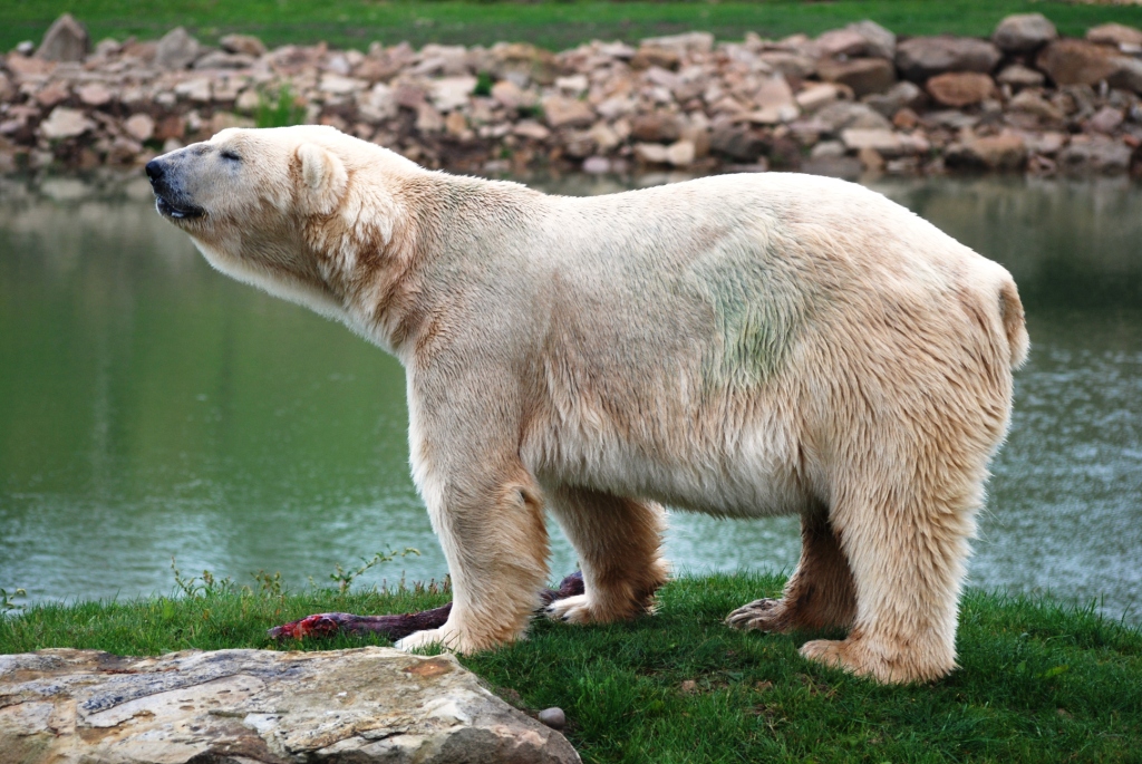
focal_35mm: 202
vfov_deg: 6.8
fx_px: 6430
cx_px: 571
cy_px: 382
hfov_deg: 10.1
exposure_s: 1/320
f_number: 4.5
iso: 200
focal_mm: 135
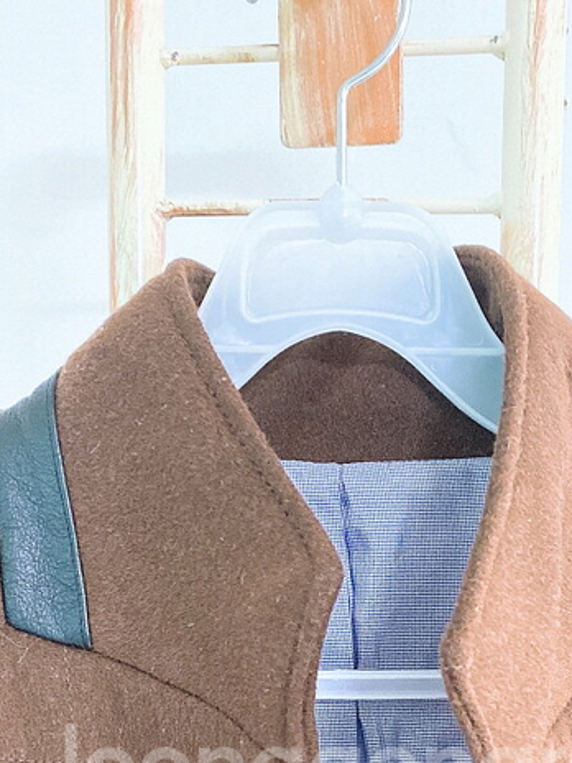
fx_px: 1234
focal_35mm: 56
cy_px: 770
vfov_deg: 31.6
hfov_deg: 26.1
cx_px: 329
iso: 500
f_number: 1.8
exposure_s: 1/60
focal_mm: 4.25
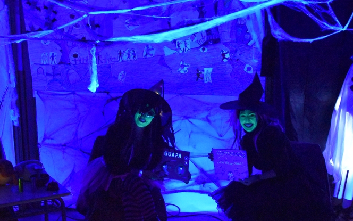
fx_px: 459
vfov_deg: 27.0
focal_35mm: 48
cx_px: 200
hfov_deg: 42.0
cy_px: 128
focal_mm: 23
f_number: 3.8
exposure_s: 1/60
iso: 10000
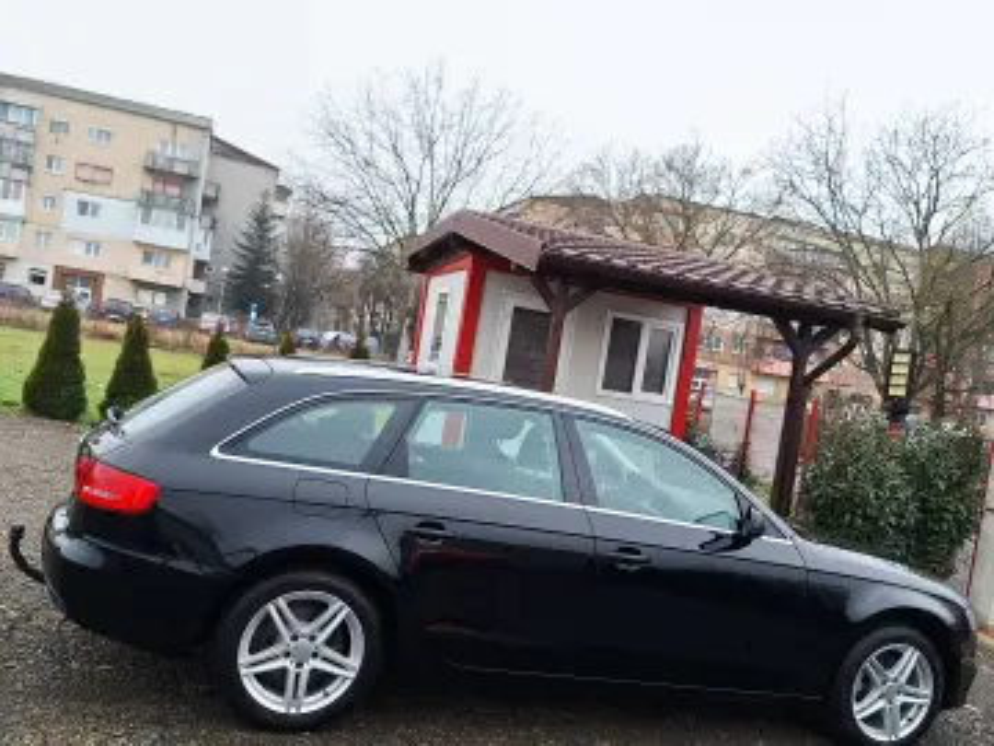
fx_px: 660
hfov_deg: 73.9
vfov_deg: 58.9
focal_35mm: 23
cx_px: 497
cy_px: 373
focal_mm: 5.54
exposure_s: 1/649
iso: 40
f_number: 1.8
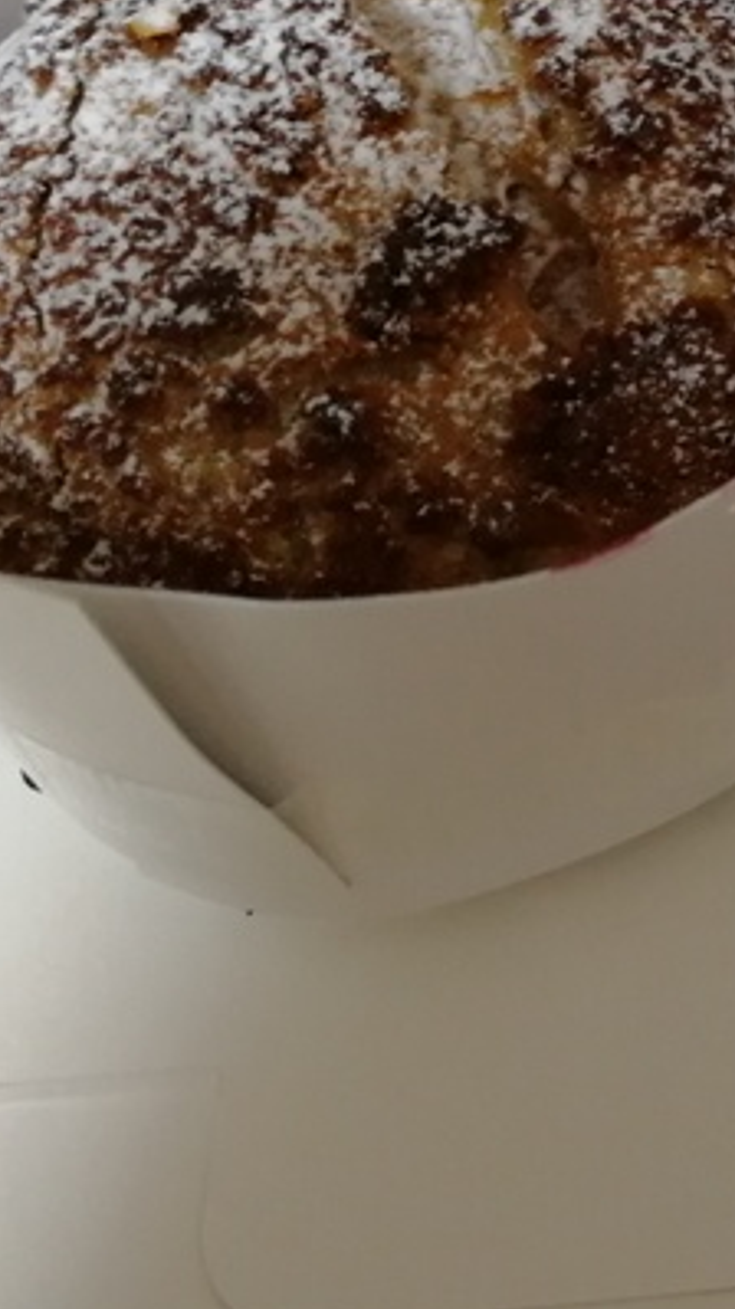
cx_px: 1020
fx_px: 2047
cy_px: 344
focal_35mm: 59
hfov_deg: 18.6
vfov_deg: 34.8
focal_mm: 3.95
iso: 250
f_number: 2.2
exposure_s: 1/33.3
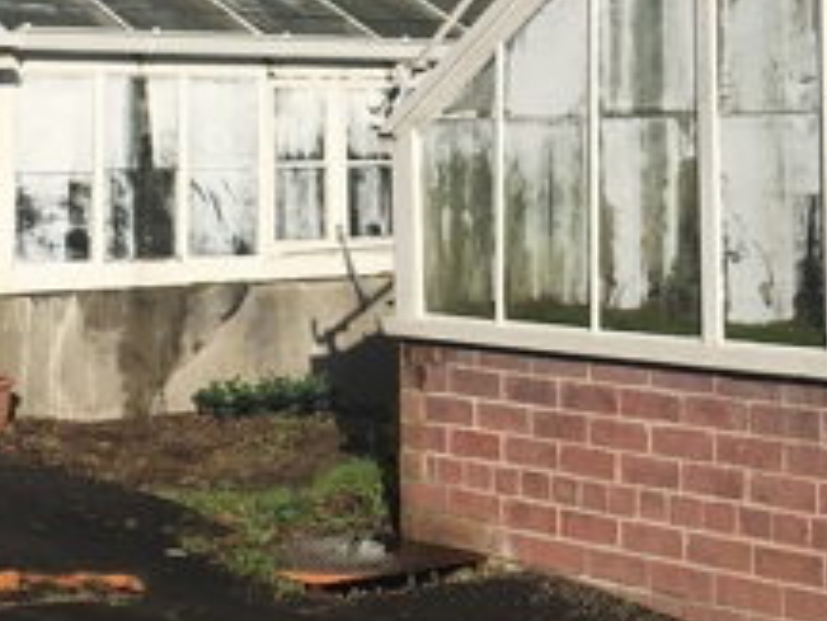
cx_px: 595
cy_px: 23
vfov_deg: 16.0
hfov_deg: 21.4
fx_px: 2175
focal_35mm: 91
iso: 25
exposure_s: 1/2849
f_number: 2.2
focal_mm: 4.15
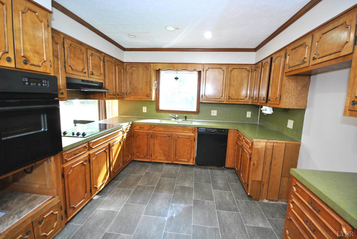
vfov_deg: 77.5
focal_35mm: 15
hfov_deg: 100.3
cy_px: 120
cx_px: 178
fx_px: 149
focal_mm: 10
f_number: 4
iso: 250
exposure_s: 1/30
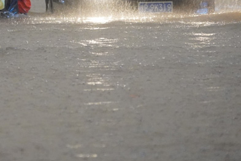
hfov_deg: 3.4
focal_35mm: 611
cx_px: 17
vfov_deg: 2.2
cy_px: -37
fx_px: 4090
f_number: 6.3
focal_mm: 240
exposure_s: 1/160
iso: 12800
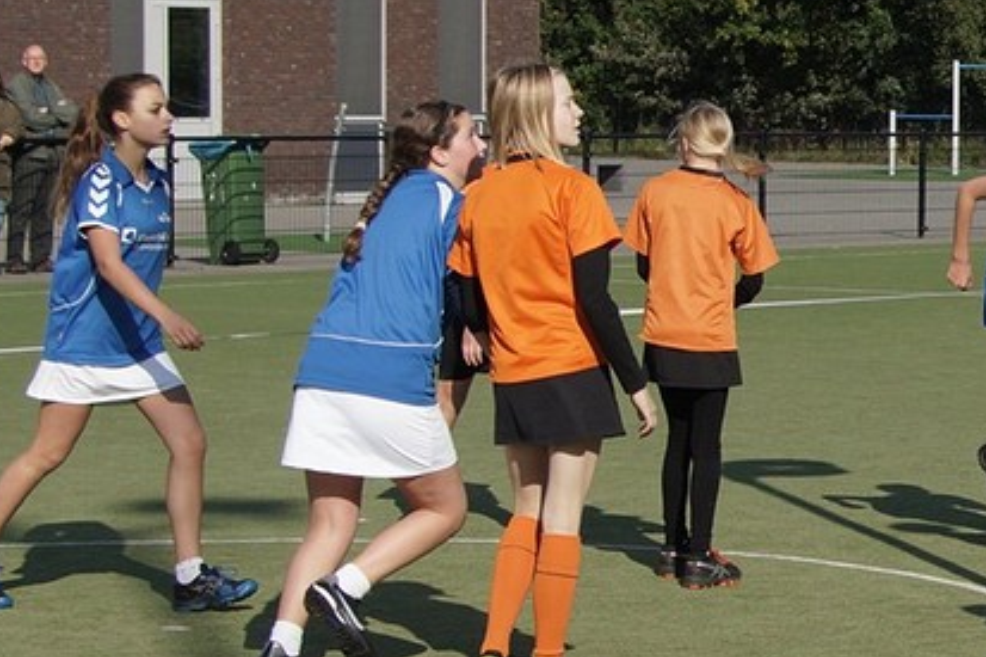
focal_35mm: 104
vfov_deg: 13.0
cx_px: 957
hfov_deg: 19.2
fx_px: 2847
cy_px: 56
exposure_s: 1/800
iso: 100
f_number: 5.6
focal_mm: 28
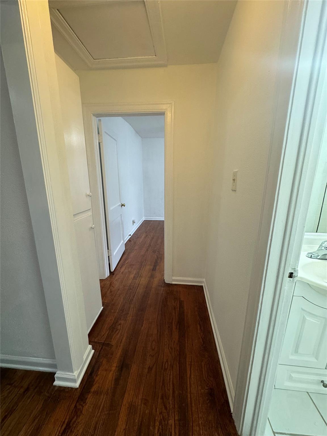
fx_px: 176
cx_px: 164
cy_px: 218
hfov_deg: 85.7
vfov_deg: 102.1
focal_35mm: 14
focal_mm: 2.22
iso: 250
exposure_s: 1/120
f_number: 2.2
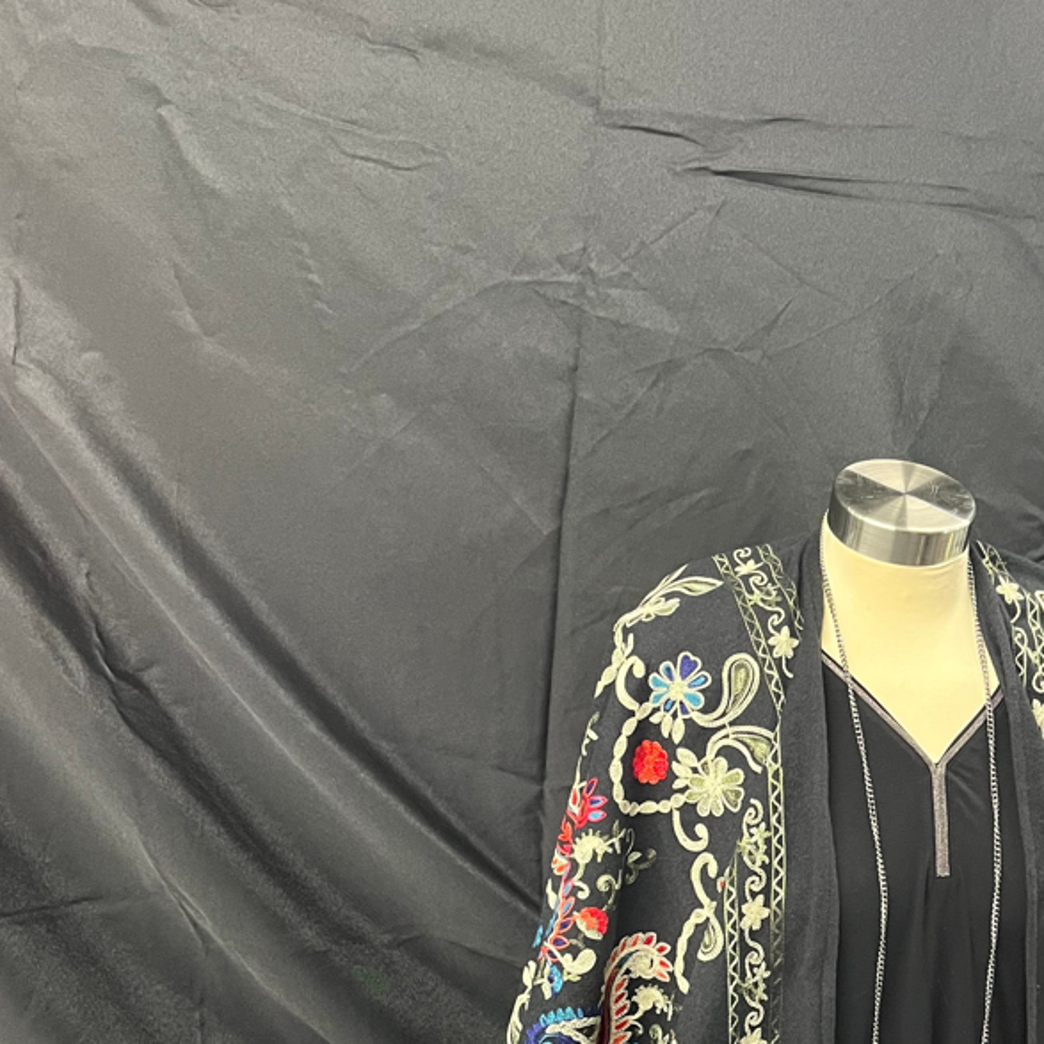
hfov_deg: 35.6
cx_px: 724
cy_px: 848
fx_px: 1604
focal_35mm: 47
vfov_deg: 34.8
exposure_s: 1/40
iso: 500
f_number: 1.6
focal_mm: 5.1
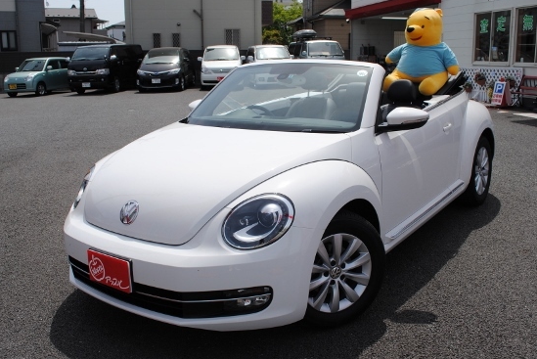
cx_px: 276
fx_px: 522
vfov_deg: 37.9
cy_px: 167
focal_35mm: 35
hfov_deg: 54.4
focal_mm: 20
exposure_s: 1/320
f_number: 9
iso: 100
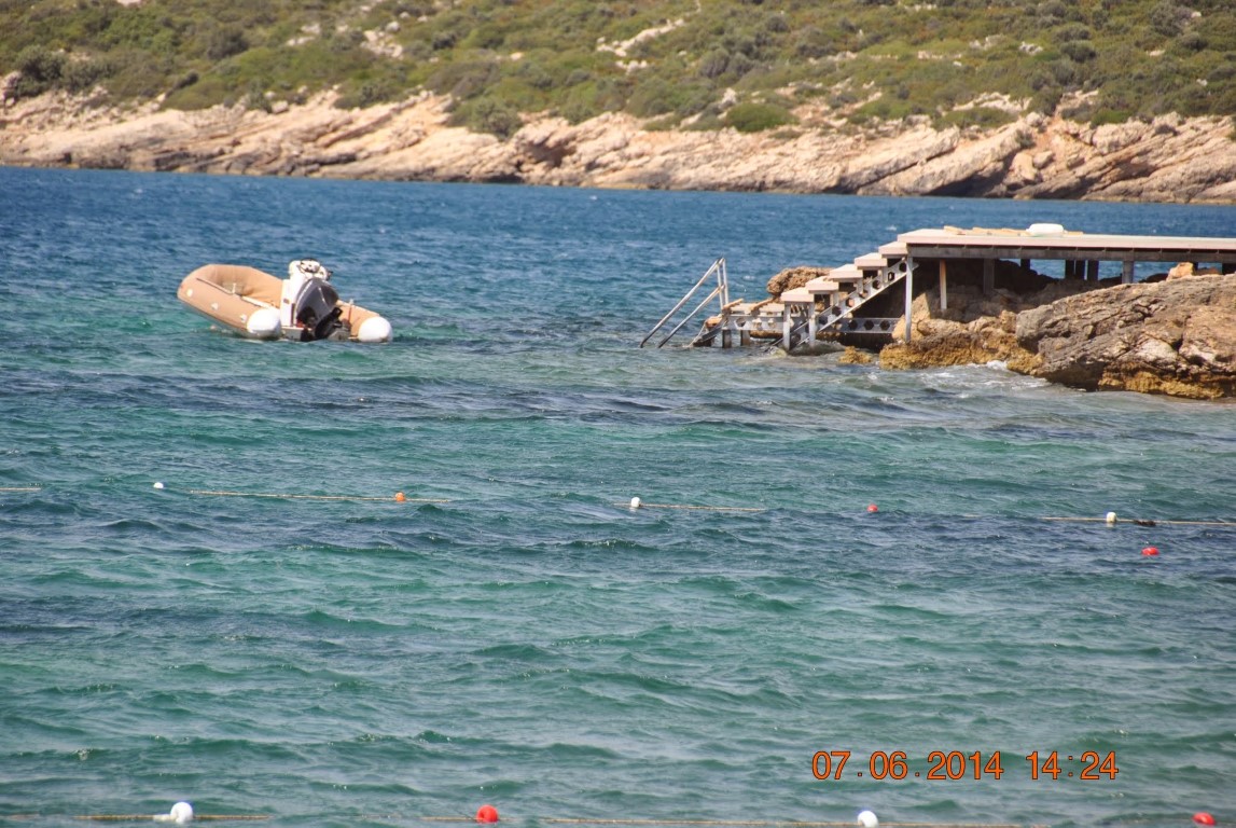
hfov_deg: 6.9
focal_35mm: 300
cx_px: 618
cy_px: 414
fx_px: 10313
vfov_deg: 4.6
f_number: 5.6
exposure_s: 1/800
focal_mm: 200
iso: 200
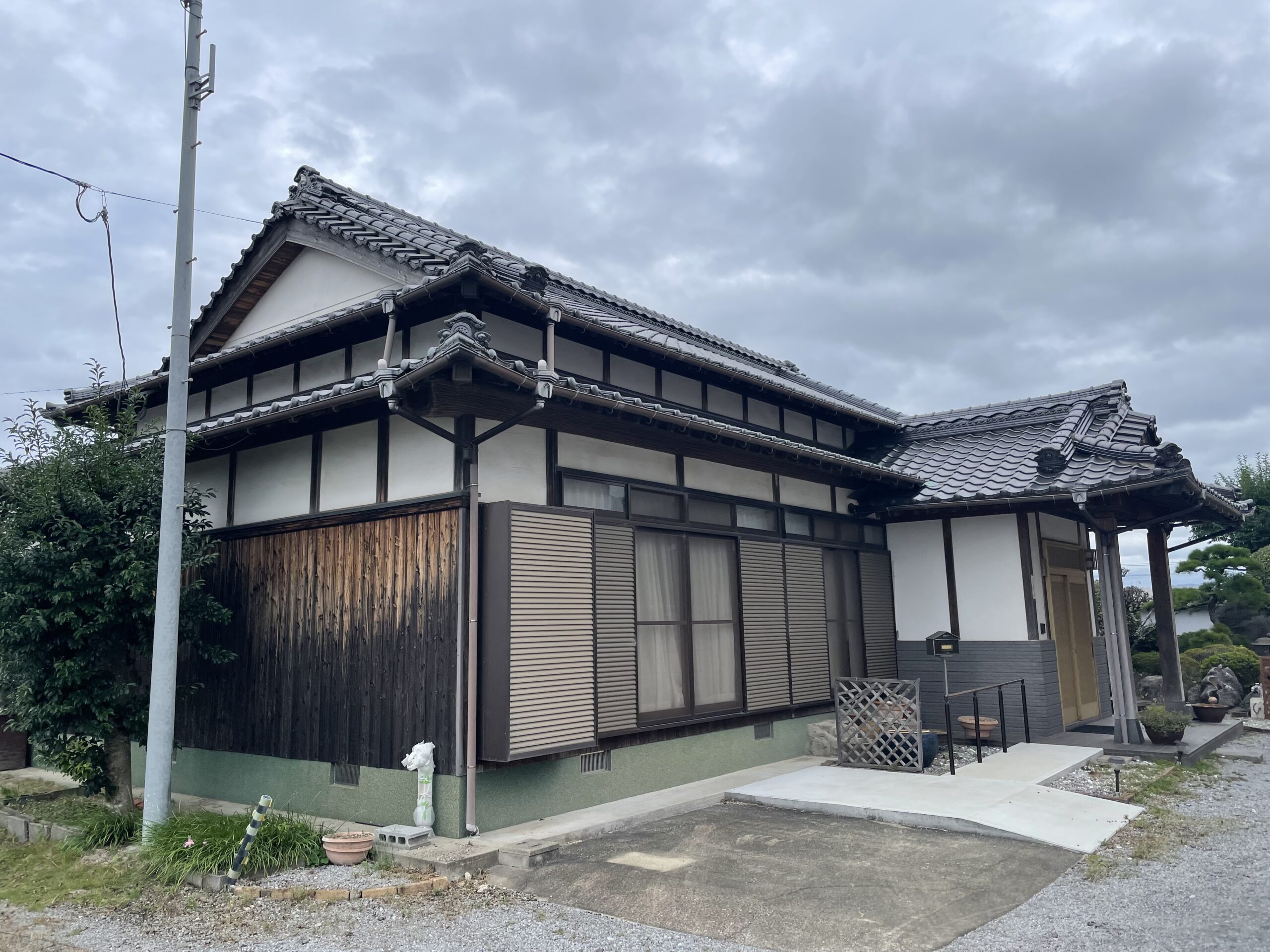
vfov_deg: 53.1
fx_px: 954
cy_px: 476
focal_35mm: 26
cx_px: 635
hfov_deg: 67.3
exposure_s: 1/2053
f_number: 1.6
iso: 32
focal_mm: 4.2
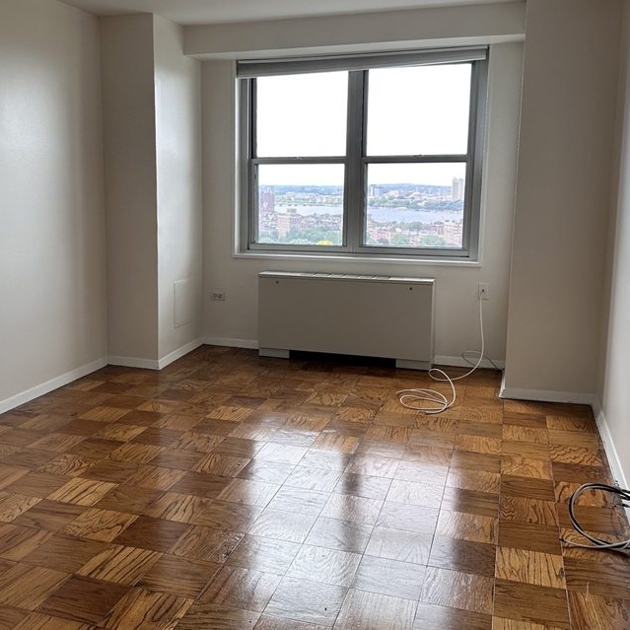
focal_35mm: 34
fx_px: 700
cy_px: 286
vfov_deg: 48.4
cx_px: 270
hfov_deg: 48.3
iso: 64
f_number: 1.78
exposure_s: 1/229
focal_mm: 6.86
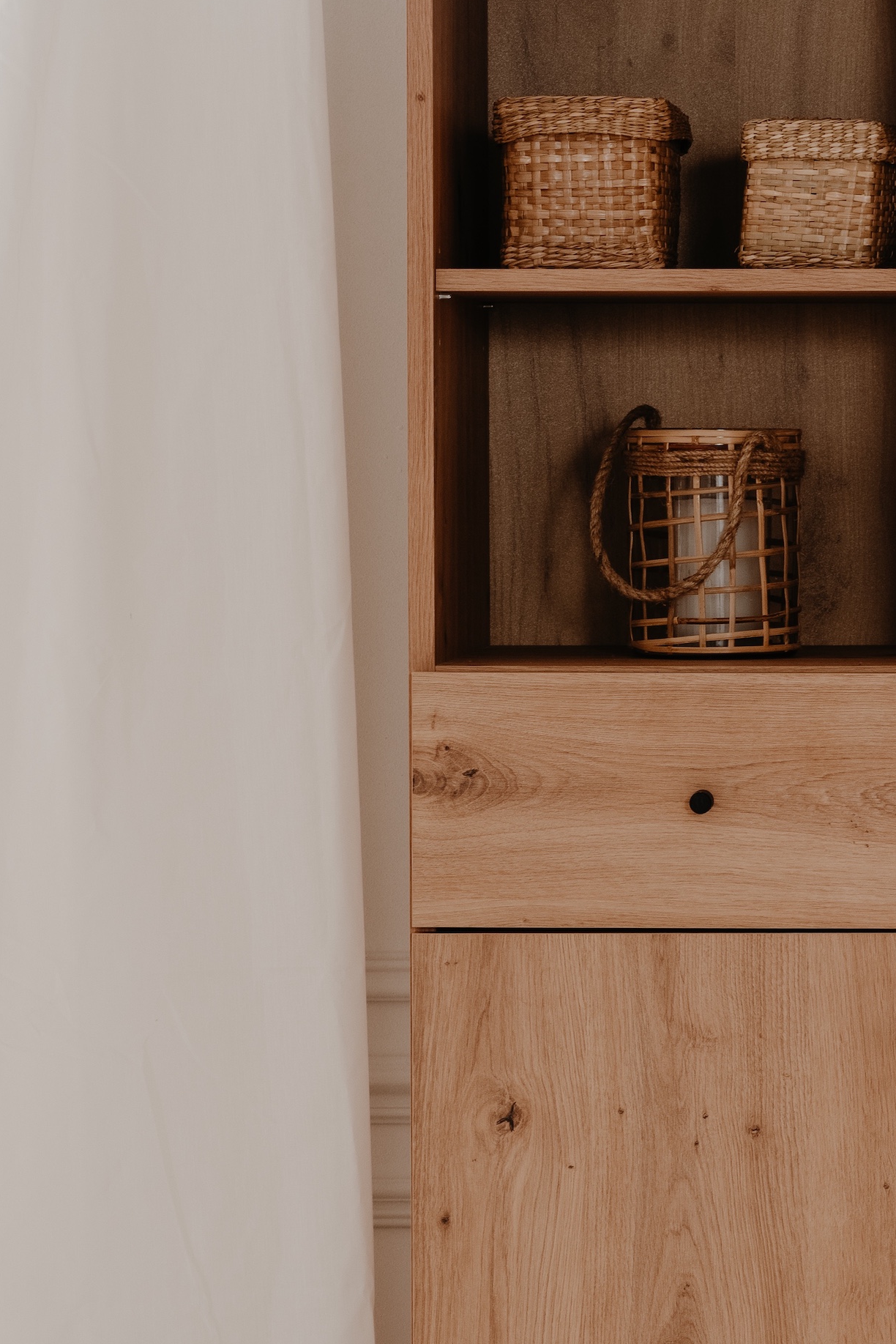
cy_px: 725
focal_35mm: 135
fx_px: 5038
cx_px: 974
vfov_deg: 15.2
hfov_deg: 10.1
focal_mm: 55
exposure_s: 1/8
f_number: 9
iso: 100
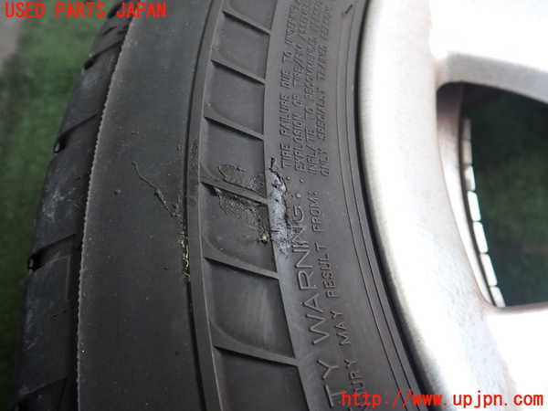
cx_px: 274
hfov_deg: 60.0
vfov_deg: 46.8
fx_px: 475
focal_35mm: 30
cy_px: 206
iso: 200
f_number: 2.3
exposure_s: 1/60
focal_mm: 5.4
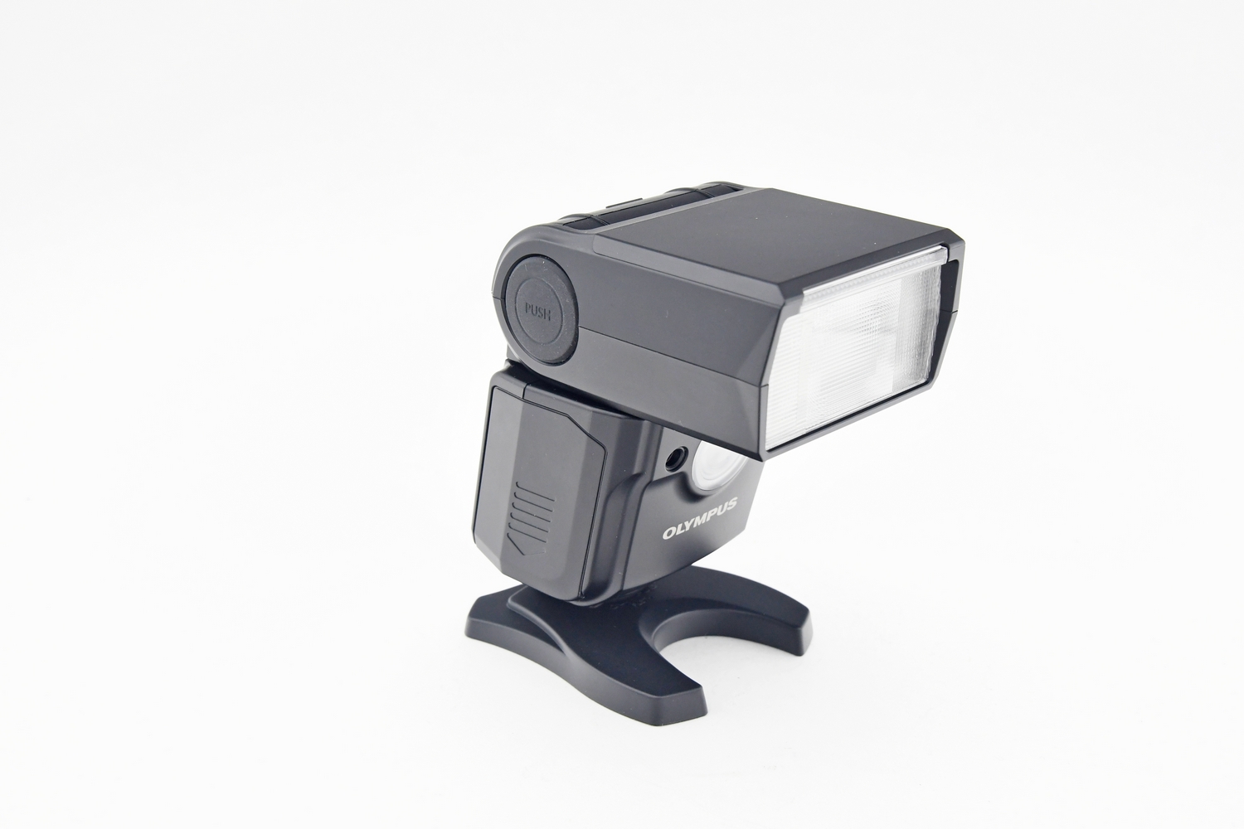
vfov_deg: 26.5
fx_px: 1762
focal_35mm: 51
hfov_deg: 38.9
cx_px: 622
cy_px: 414
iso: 1000
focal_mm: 34
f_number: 8
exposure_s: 1/100
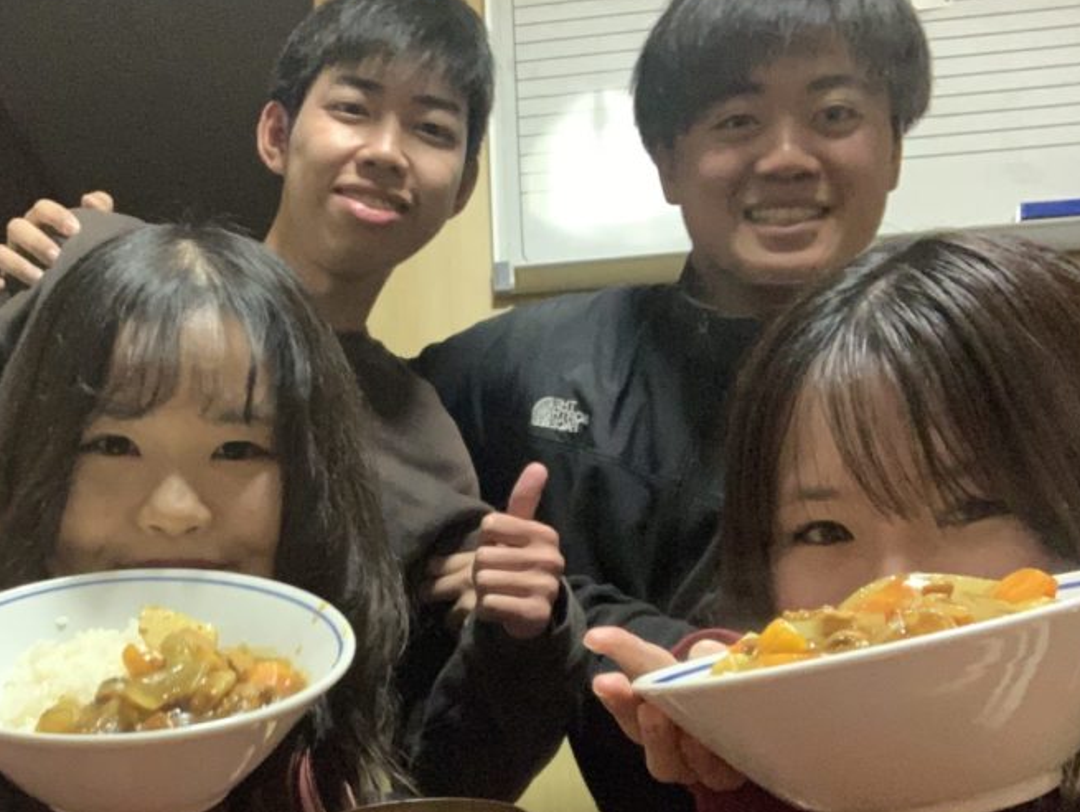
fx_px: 1561
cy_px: 533
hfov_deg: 37.3
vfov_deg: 29.0
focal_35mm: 50
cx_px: 277
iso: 500
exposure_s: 1/30
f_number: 2.2
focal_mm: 2.87
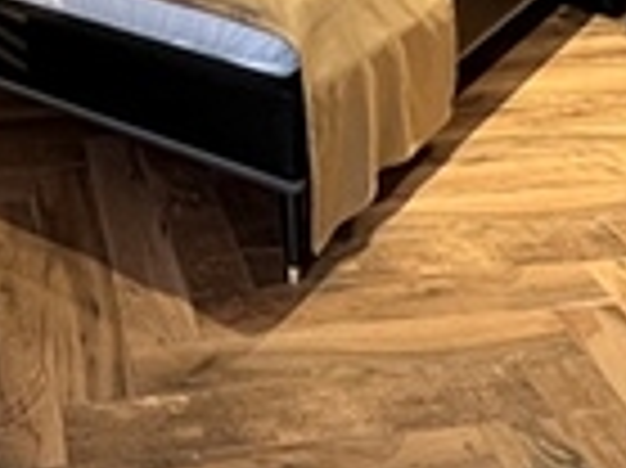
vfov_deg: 18.7
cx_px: 113
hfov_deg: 31.3
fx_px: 1084
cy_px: -382
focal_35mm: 60
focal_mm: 1.57
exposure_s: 1/50
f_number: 1.8
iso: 320
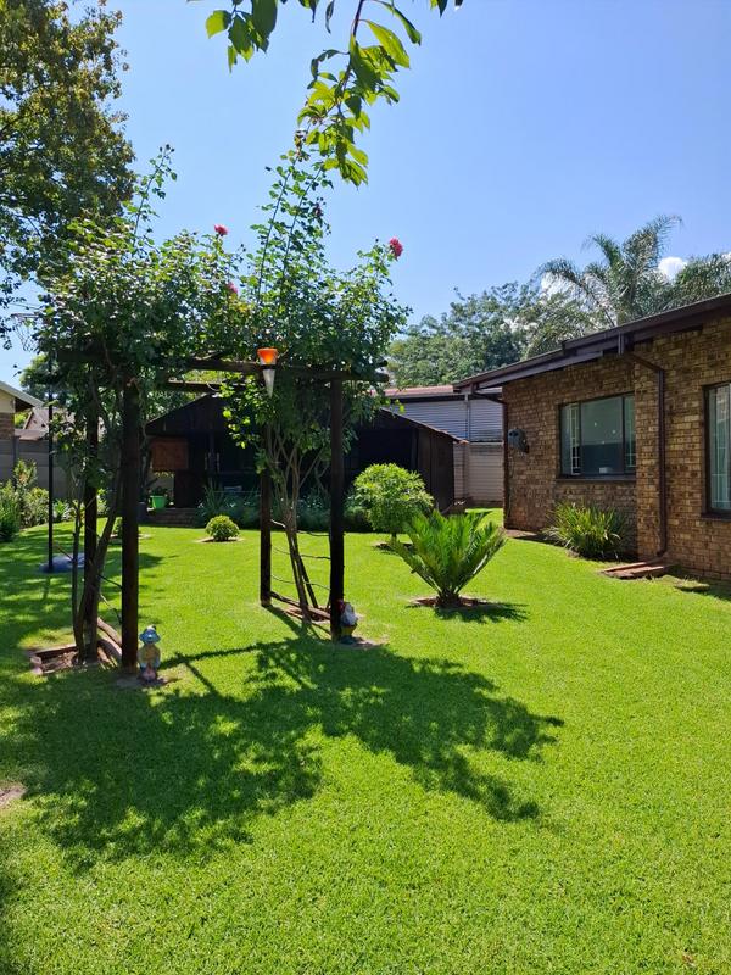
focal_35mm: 23
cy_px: 488
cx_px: 366
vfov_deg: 73.9
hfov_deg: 58.9
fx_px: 648
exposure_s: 1/2079
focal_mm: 5.54
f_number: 1.8
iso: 50
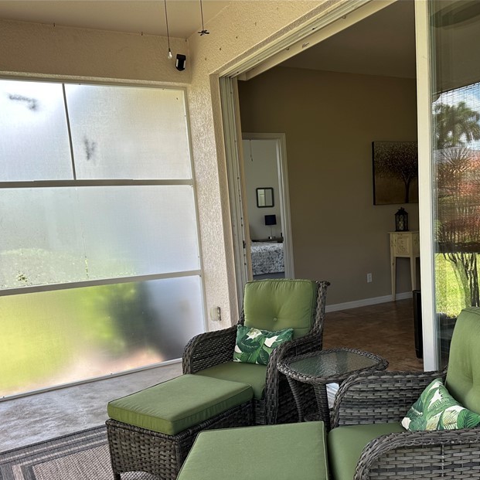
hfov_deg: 46.9
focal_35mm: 35
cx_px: 291
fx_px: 549
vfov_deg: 46.9
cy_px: 296
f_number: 1.78
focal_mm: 6.86
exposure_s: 1/204
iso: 64
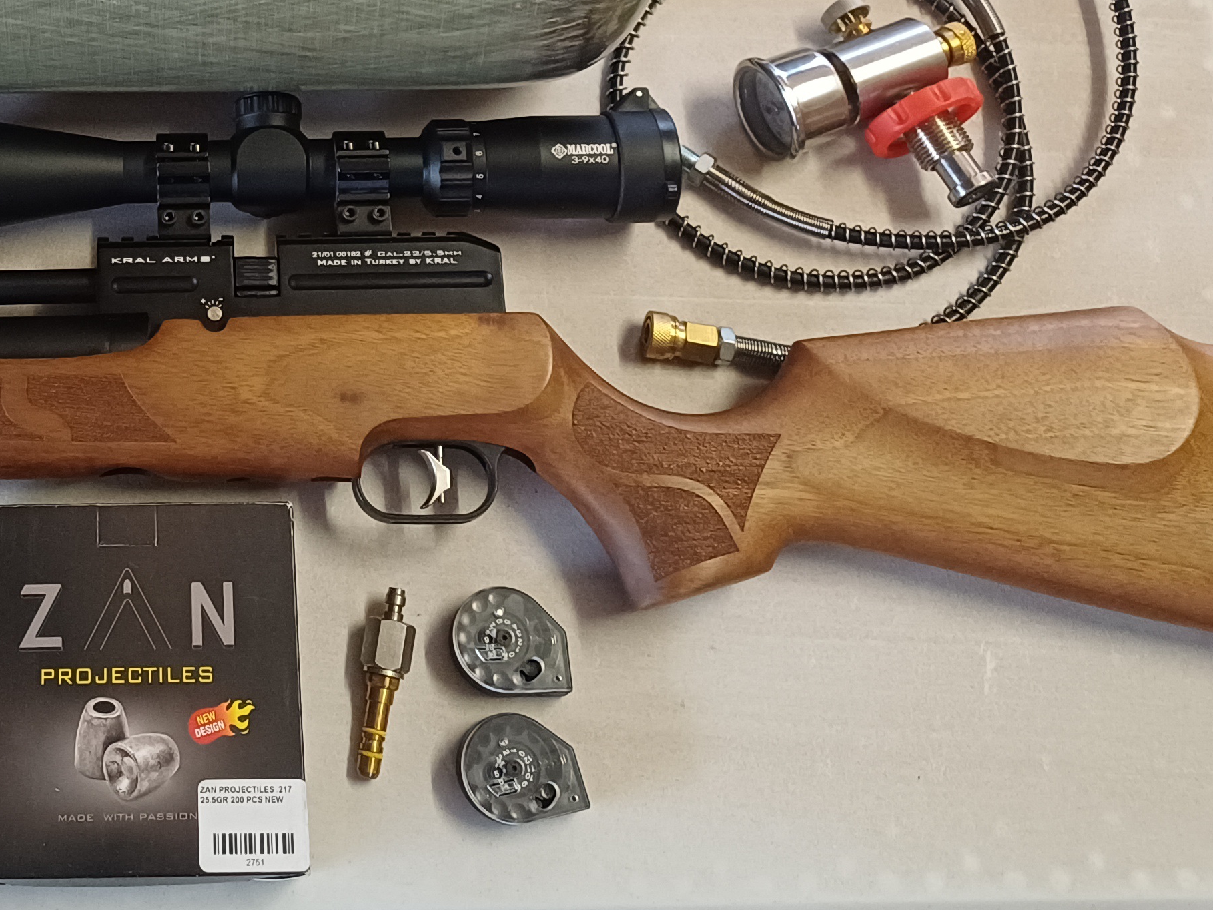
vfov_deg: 25.7
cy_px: 79
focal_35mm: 55
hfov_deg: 33.1
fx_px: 1928
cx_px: 120
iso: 500
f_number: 1.8
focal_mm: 4.65
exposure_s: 1/25
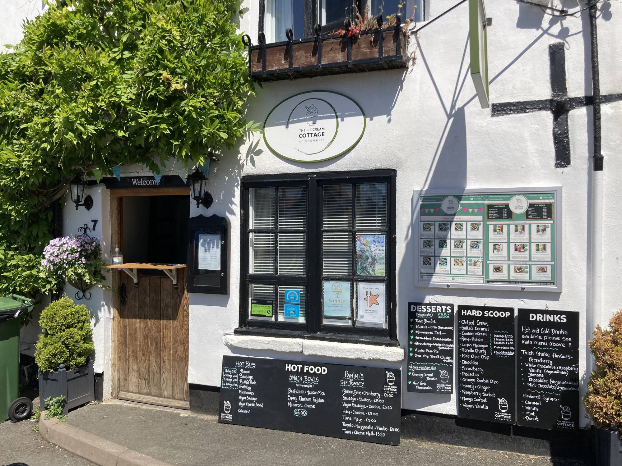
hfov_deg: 63.4
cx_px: 311
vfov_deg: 49.7
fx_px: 503
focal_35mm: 28
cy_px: 233
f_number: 1.8
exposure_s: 1/2825
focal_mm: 3.99
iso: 20
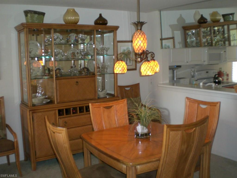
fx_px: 260
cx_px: 118
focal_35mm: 38
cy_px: 89
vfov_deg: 37.7
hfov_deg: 49.0
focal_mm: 6.3
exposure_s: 1/30
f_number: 3.1
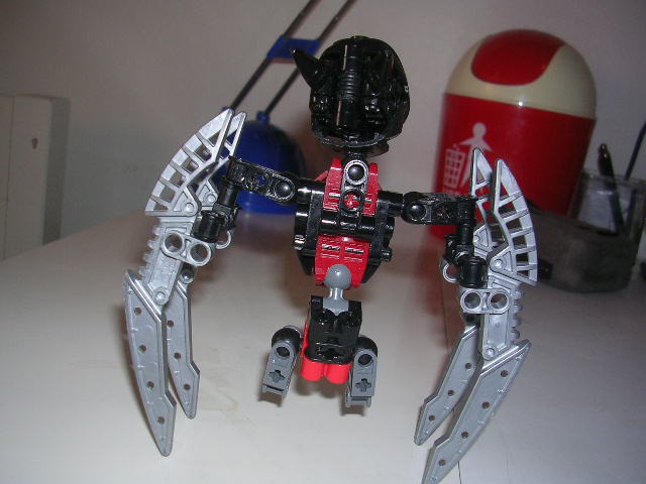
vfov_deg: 37.7
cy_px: 242
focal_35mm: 38
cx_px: 323
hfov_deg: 49.0
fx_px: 709
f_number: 2.8
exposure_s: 1/60.1
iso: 50
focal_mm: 5.8
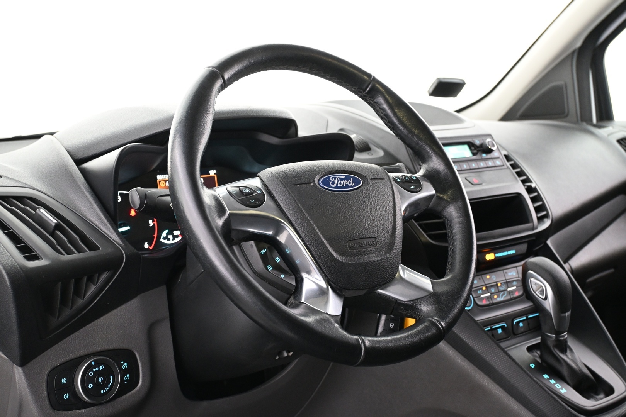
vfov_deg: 30.8
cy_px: 208
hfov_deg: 45.0
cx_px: 313
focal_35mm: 44
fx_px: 756
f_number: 4.8
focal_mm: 29
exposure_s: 1/8
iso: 1600
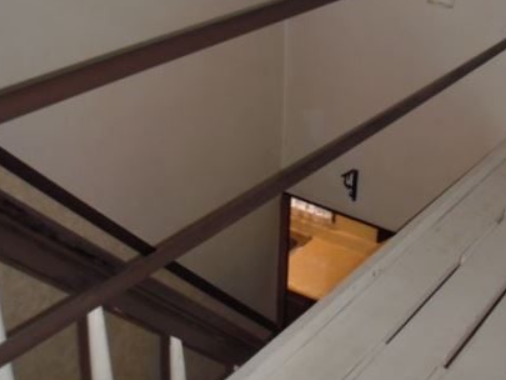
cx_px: 284
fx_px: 790
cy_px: 146
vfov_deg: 27.0
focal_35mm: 54
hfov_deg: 35.5
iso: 125
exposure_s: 1/30
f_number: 3.5
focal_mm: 6.7
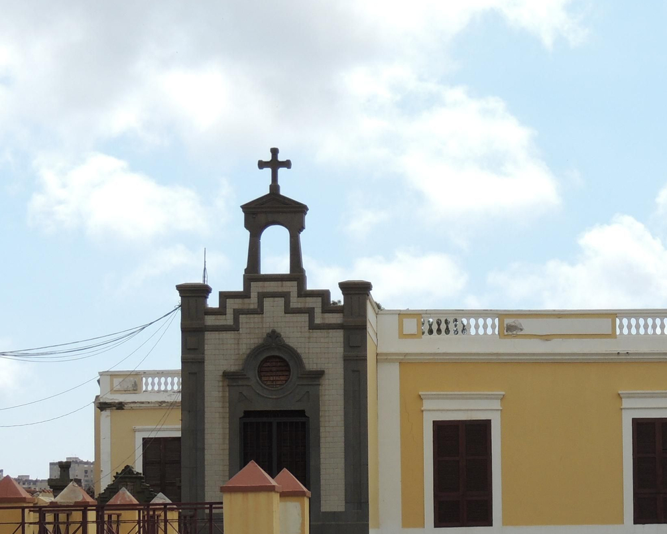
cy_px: 332
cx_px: 501
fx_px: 1915
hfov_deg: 19.6
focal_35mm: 97
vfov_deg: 15.8
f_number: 3.6
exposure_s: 1/1000
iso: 100
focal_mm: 8.9
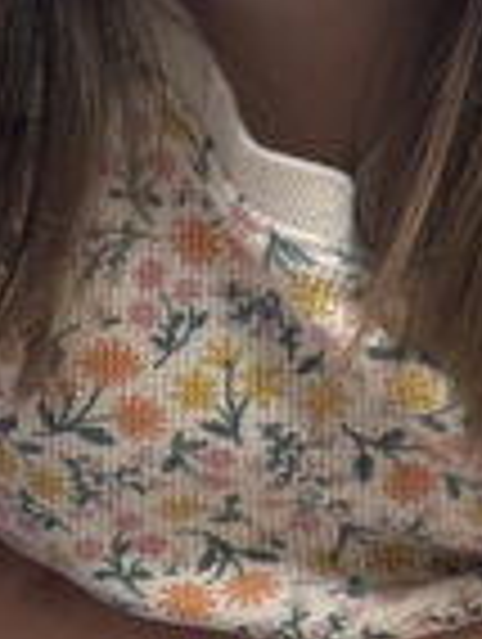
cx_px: -550
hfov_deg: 8.1
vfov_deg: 11.0
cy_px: 927
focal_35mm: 173
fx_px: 3202
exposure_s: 1/120
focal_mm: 6.76
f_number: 1.78
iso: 200
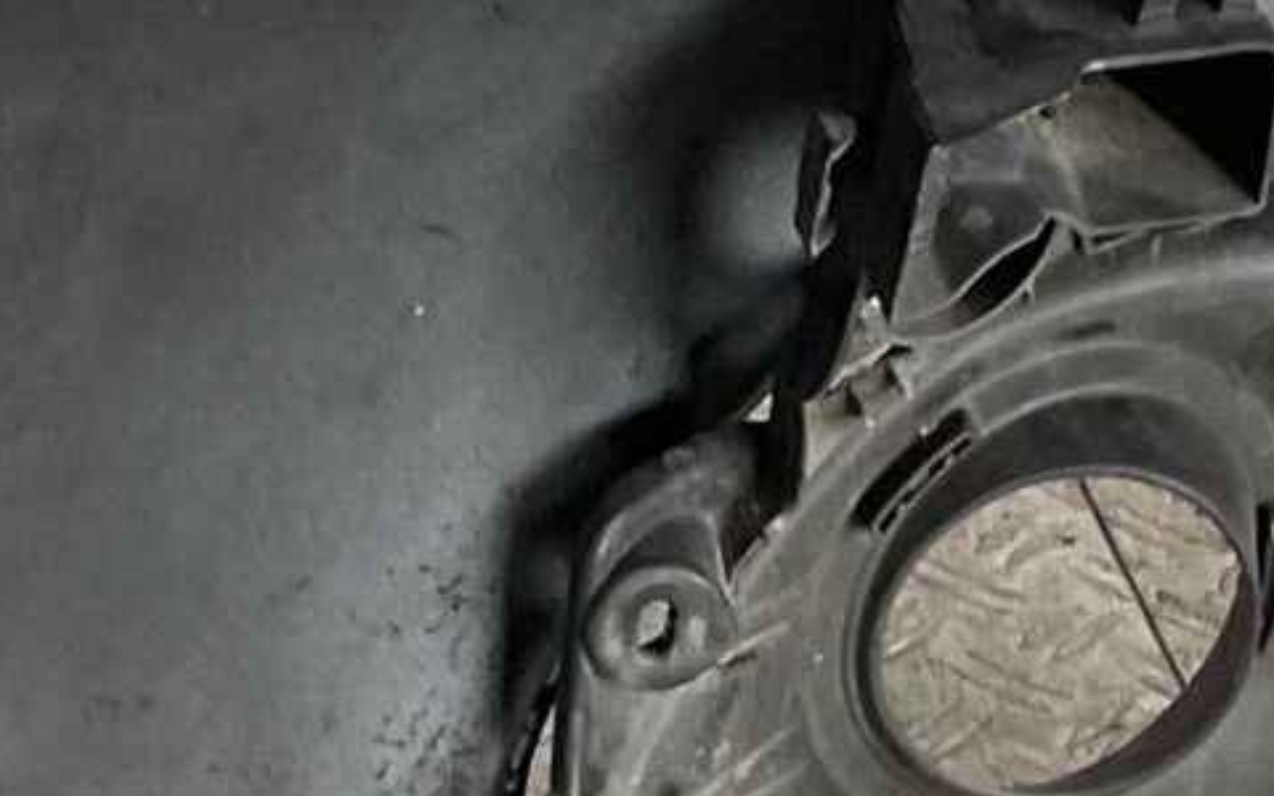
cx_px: 1184
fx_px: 5694
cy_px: 807
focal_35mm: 164
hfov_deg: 12.7
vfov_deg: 8.0
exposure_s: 1/50
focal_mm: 3
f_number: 1.8
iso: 80
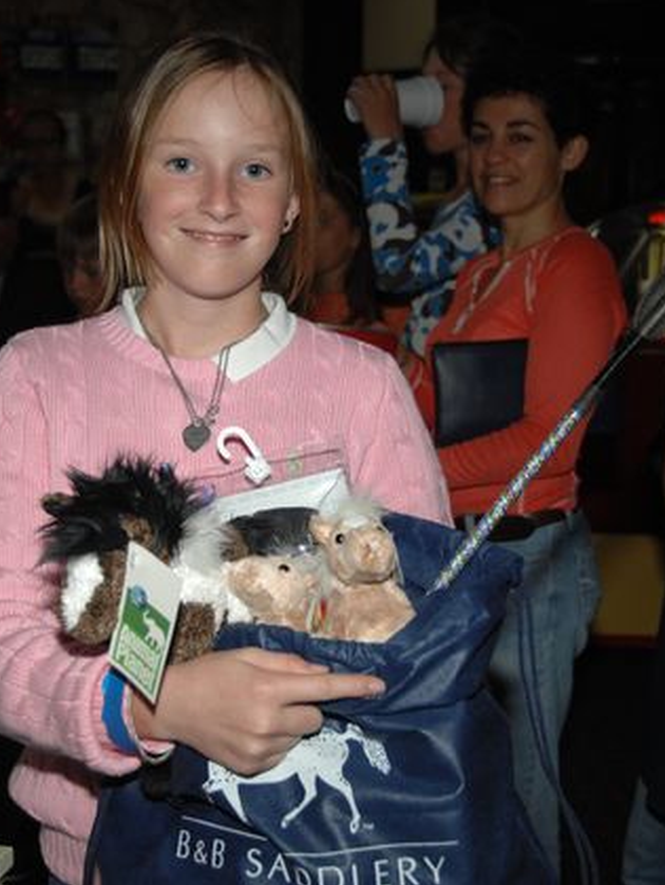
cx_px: 304
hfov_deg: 23.1
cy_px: 438
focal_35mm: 64
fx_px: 1630
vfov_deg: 30.4
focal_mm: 29
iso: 200
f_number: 4
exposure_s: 1/125
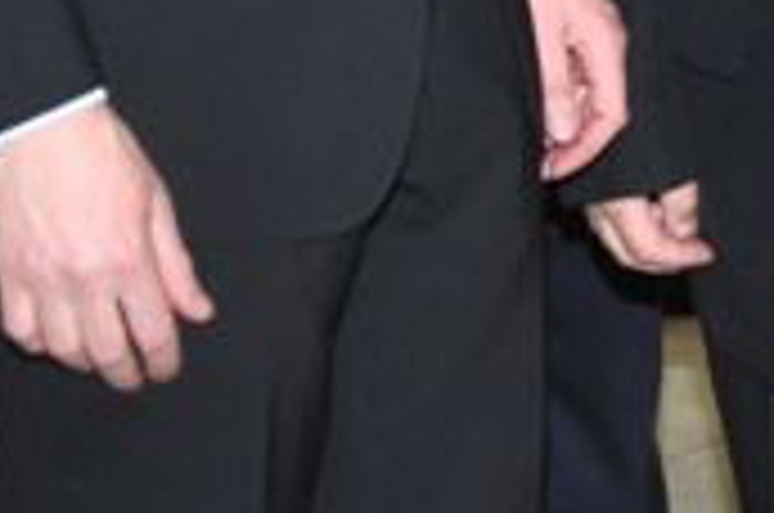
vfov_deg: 7.7
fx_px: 3455
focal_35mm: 161
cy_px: -824
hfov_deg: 12.5
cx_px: 914
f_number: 5
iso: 400
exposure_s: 1/60
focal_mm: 18
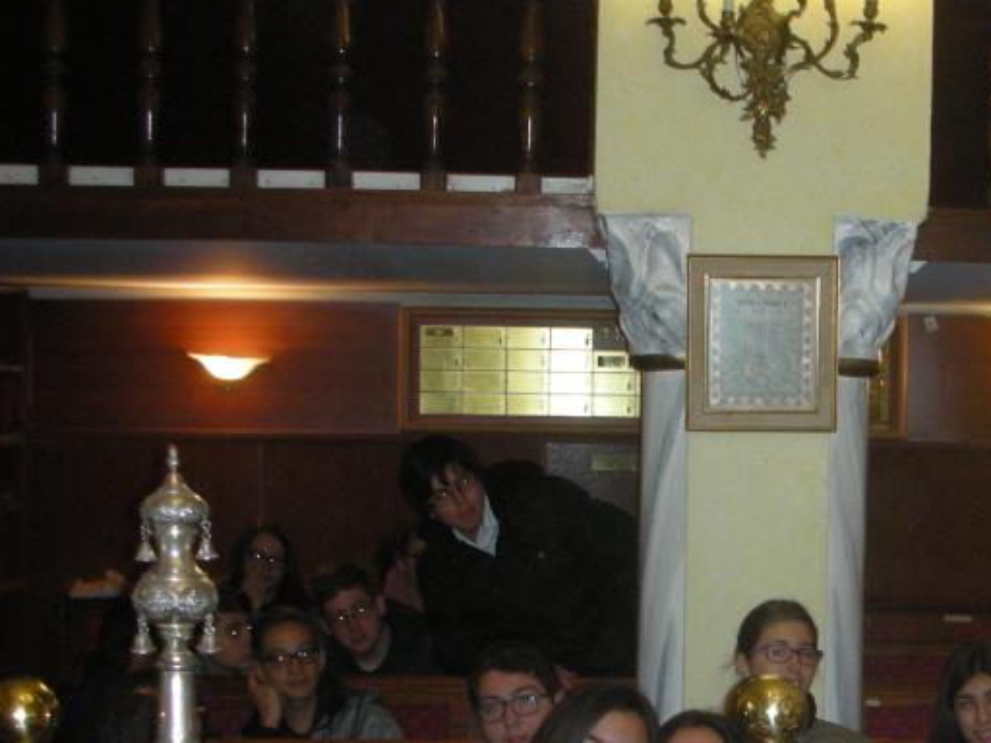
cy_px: 573
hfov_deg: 27.0
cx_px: 861
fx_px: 2004
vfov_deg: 20.8
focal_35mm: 70
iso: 200
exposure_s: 1/60.1
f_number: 3
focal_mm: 5.8
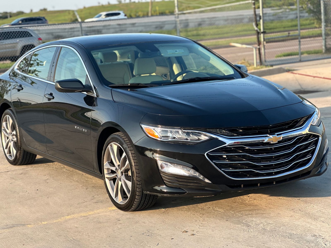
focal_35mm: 77
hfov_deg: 25.3
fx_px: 736
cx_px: 166
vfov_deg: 19.1
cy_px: 124
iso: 25
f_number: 2.8
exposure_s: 1/121
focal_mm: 9
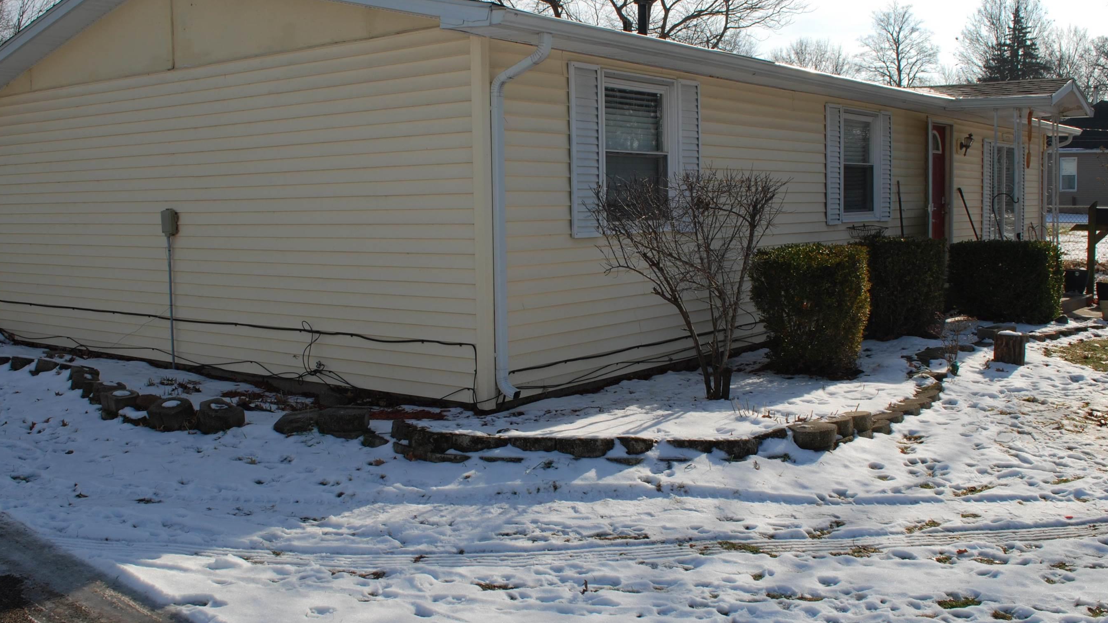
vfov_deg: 32.8
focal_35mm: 36
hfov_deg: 55.3
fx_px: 1058
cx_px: 551
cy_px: 278
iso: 100
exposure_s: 1/200
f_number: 11
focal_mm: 20
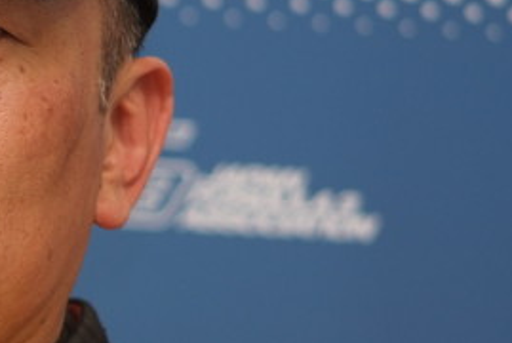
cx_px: -160
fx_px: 10279
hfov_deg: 2.8
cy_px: 170
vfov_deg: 1.9
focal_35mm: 722
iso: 400
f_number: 2.8
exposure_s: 1/125
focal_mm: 180
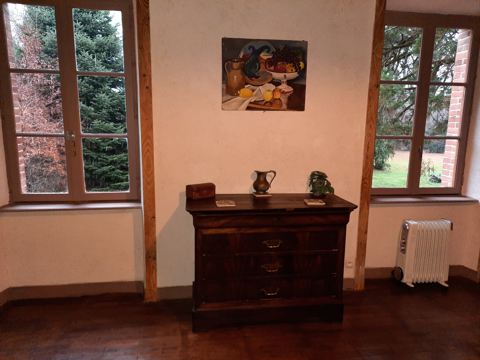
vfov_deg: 54.9
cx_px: 240
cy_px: 180
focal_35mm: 25
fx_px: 347
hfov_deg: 69.4
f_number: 2
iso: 500
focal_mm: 4.6
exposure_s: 1/25
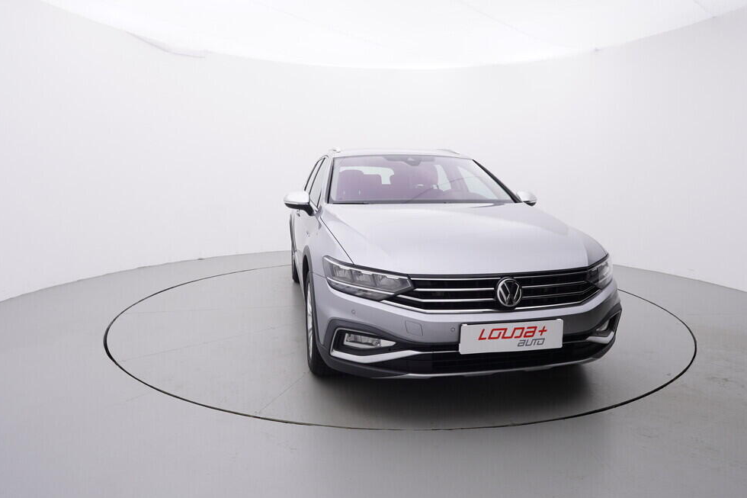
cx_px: 382
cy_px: 255
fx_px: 488
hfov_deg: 74.9
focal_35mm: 24
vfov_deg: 54.0
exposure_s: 1/80
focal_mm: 15
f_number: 5
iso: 200
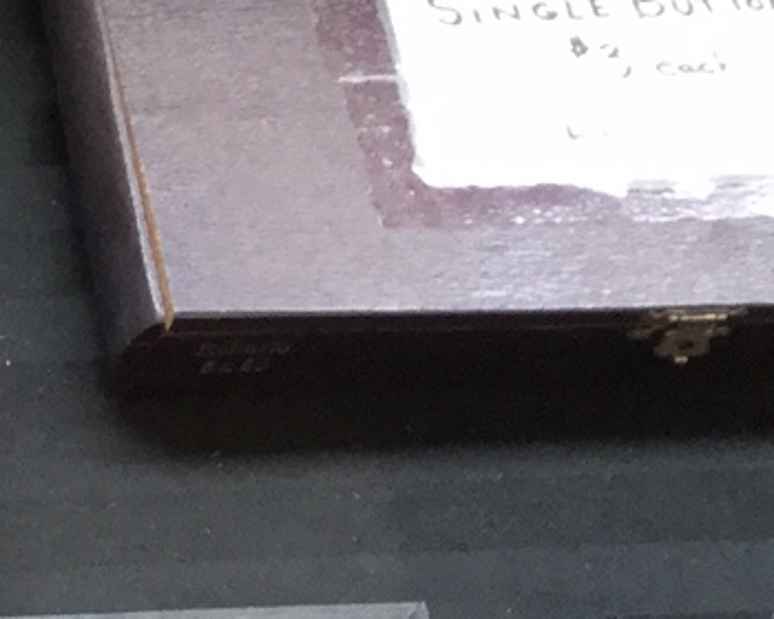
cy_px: 776
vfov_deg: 10.7
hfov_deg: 11.6
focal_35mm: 141
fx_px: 3230
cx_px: -973
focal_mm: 3.3
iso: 64
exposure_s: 1/30
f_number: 2.4
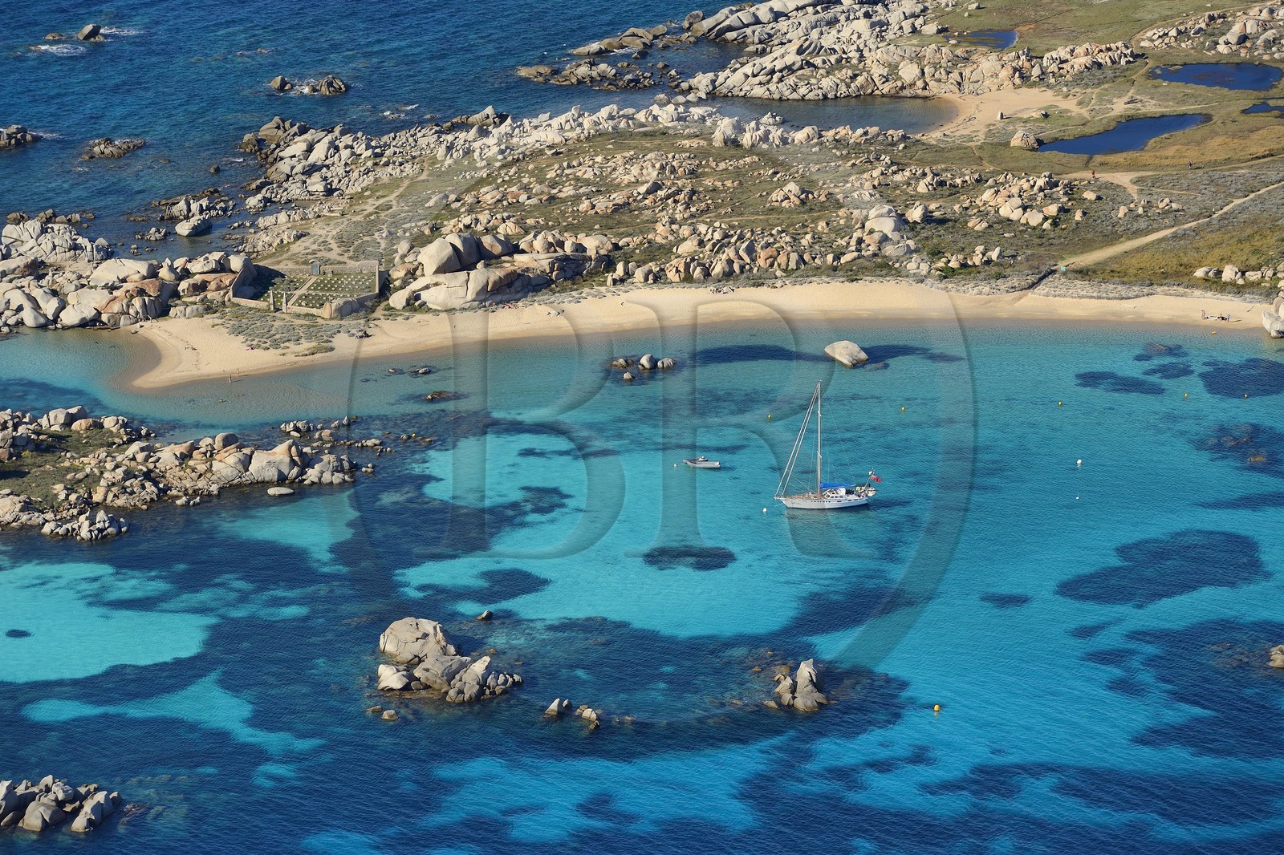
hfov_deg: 10.3
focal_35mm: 200
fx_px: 7131
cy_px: 428
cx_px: 642
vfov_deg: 6.9
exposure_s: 1/1000
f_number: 9
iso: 400
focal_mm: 200
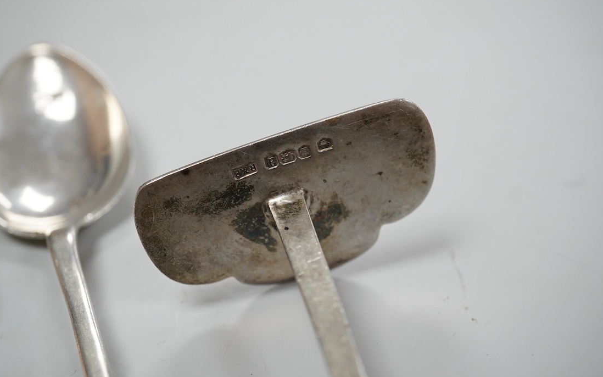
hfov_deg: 42.6
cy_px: 190
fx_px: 772
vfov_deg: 27.4
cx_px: 295
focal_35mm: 47
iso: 2500
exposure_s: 1/400
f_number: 8
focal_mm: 30
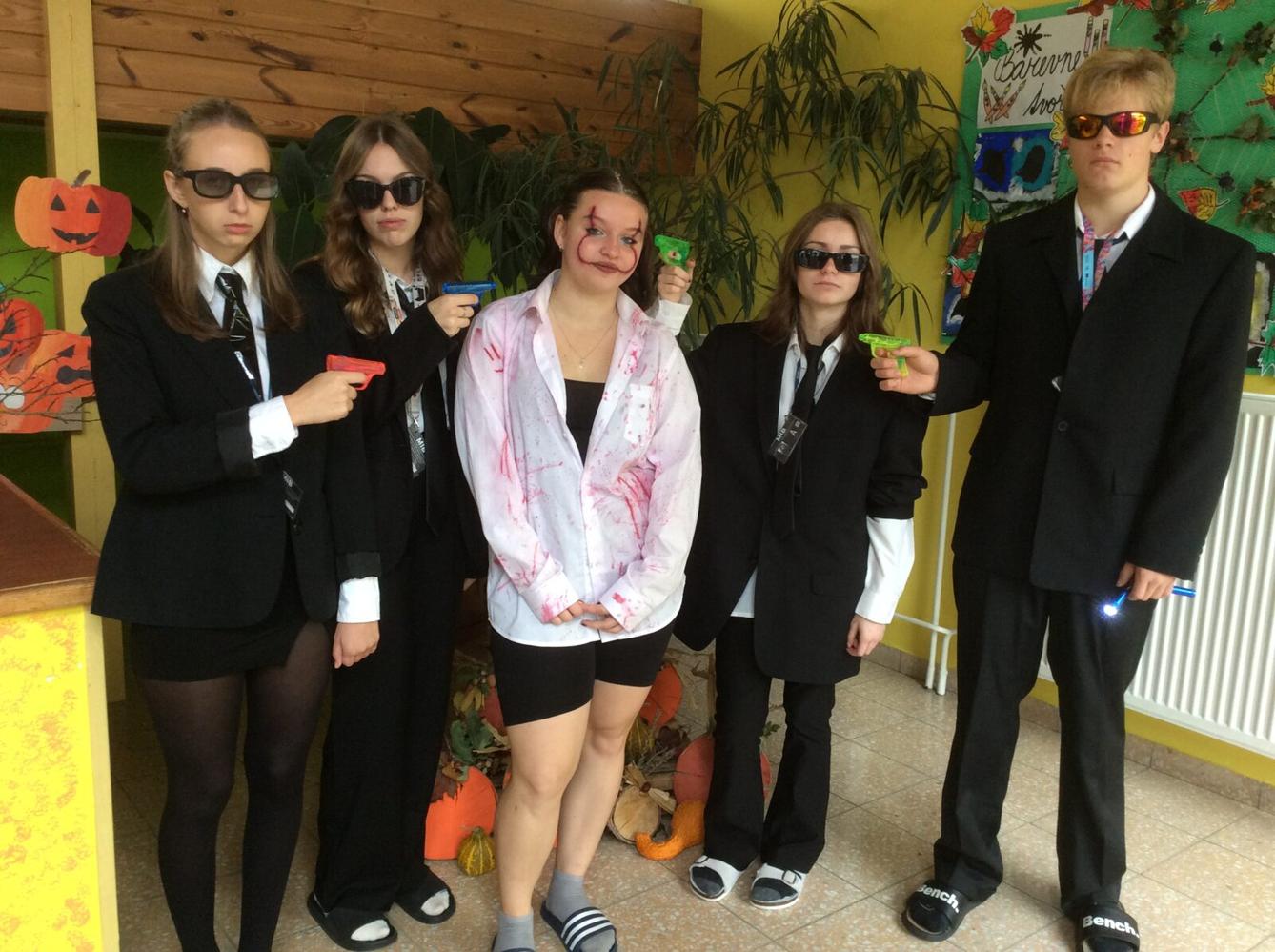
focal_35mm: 32
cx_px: 638
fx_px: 1177
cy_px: 476
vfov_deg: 44.0
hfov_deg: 56.9
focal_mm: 3.3
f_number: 2.4
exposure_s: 1/25
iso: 80
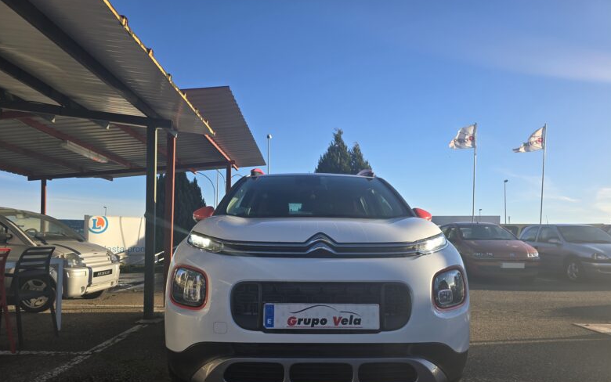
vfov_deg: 49.1
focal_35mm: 25
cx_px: 306
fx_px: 416
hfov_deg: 72.5
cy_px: 225
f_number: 1.7
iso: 12
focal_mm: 6.3
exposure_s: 1/338
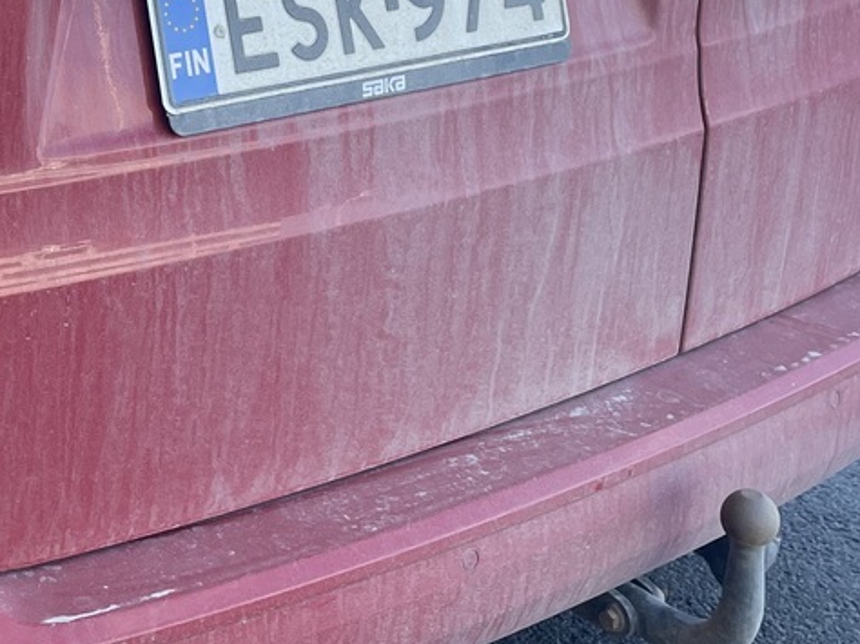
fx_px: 1962
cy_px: -85
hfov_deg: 24.0
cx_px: 78
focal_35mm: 79
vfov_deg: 17.9
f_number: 1.6
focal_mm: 4.2
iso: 32
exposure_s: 1/307
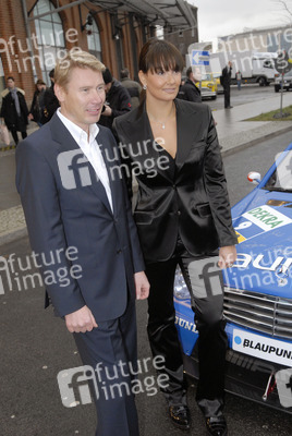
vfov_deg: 43.5
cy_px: 218
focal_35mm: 45
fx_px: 546
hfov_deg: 30.0
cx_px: 146
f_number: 5.6
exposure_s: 1/125
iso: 500
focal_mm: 30
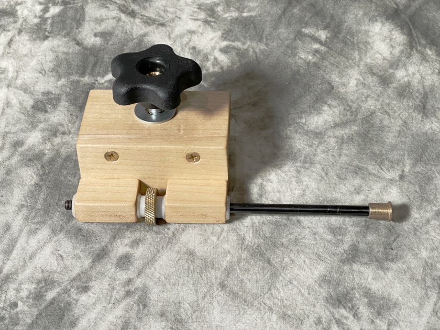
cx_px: 220
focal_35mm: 64
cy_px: 165
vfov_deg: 22.9
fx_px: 813
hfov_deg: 30.3
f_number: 2.2
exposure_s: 1/60
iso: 160
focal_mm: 7.5
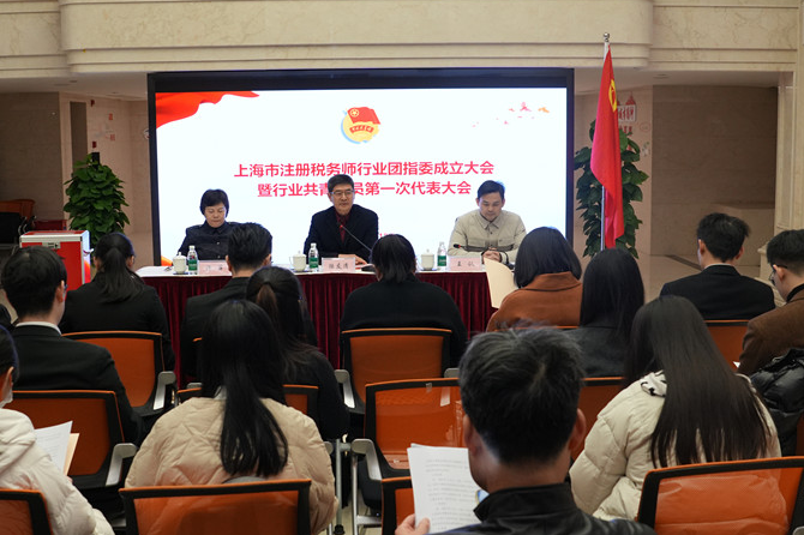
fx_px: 960
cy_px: 267
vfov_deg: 31.2
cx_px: 374
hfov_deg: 45.4
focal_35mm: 43
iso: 1000
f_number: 5.6
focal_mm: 24
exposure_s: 1/80
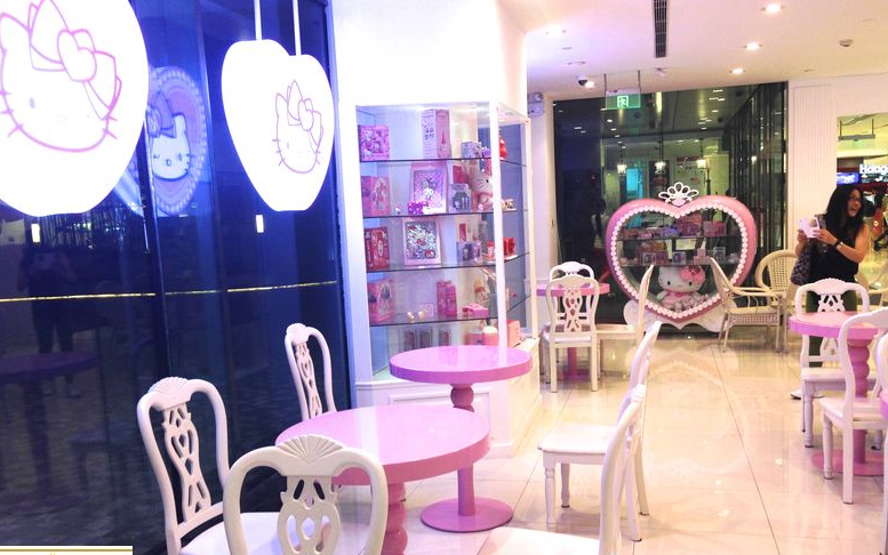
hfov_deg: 54.0
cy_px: 306
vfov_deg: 35.3
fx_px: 871
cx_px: 453
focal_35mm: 36
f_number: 2.4
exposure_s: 1/40
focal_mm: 4.12
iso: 50
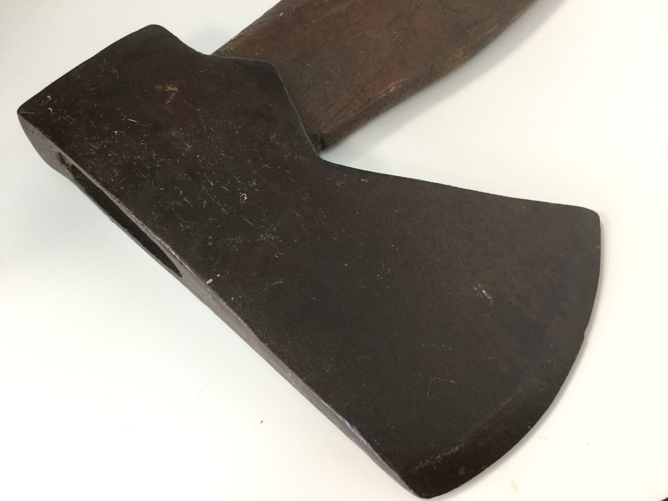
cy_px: 250
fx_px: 598
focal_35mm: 31
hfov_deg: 58.4
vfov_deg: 45.4
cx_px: 334
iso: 100
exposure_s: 1/33
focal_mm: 3.3
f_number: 2.4
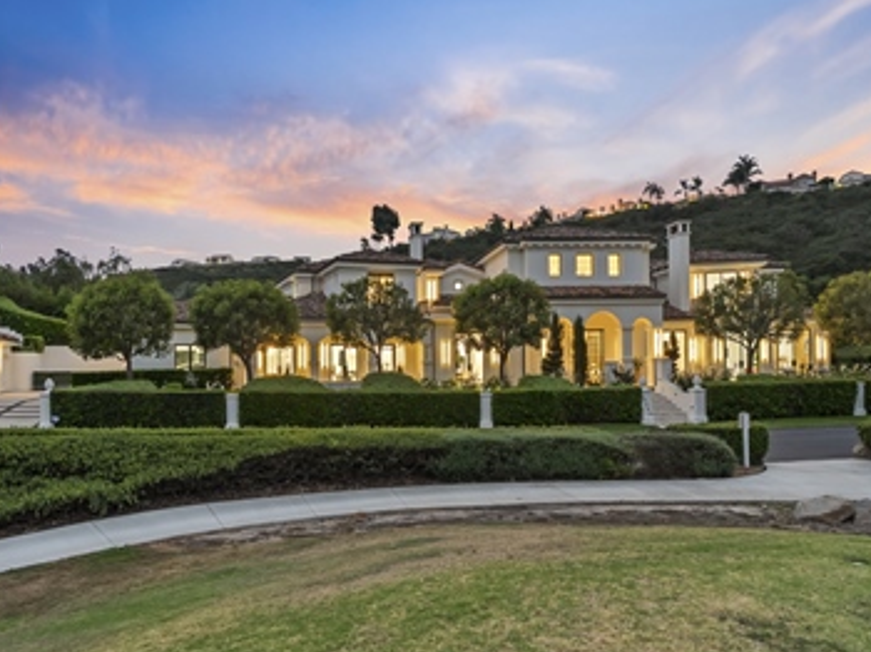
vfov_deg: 60.9
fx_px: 553
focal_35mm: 22
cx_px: 351
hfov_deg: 75.6
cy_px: 351
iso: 800
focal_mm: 16
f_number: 7.1
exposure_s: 1.3
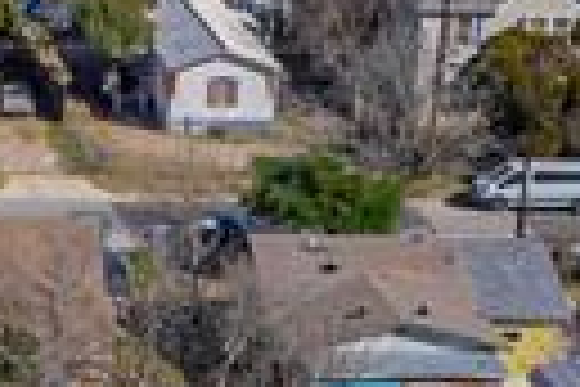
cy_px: 682
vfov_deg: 7.6
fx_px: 2819
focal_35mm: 175
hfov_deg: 11.2
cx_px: -319
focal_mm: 8.38
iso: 200
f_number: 2.8
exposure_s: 1/3000
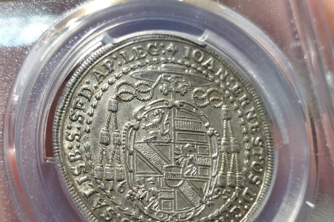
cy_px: 133
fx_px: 696
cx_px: 167
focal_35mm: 75
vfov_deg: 18.2
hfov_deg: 27.0
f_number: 16
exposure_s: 1/100
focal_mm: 5.56
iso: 125
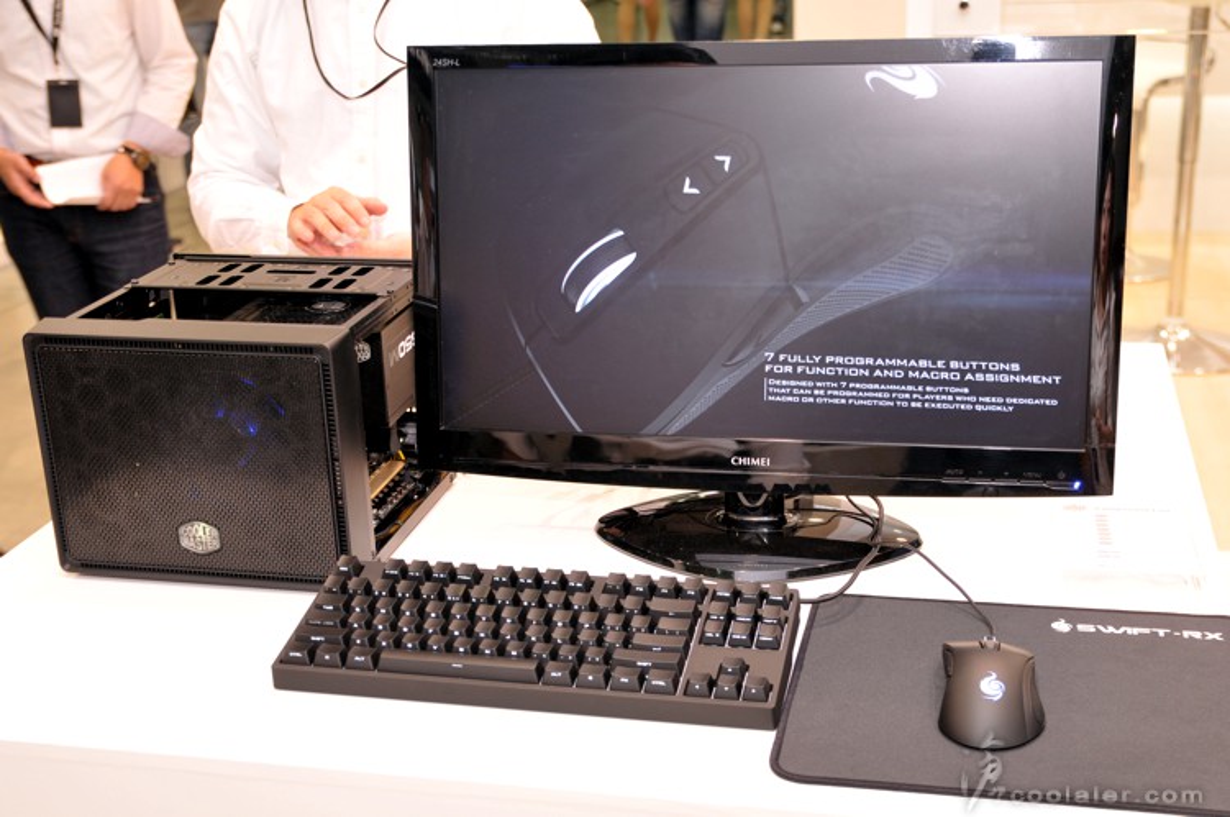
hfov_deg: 38.9
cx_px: 615
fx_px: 1740
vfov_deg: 26.4
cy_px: 408
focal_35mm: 51
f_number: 4.5
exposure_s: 1/80
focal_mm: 34
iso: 400
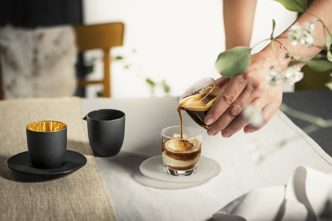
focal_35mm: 87
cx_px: 166
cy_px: 110
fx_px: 802
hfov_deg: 23.4
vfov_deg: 15.7
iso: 50
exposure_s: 1/125
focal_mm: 58
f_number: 2.8
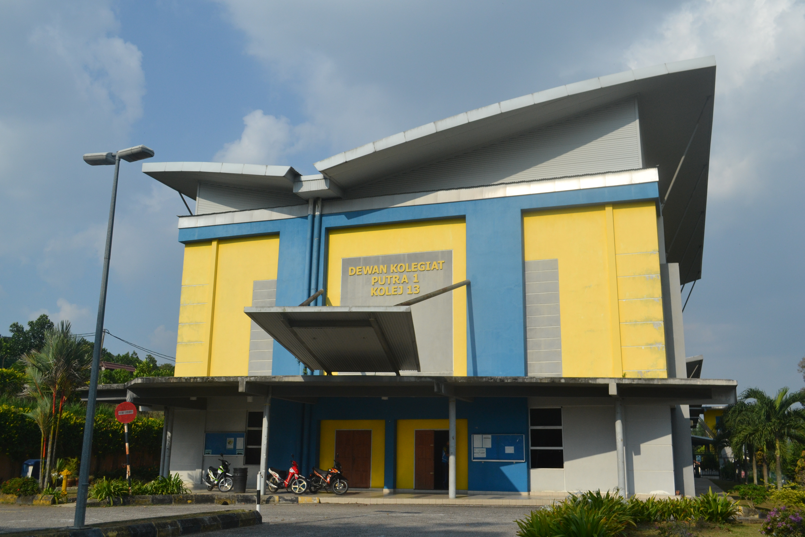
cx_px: 402
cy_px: 268
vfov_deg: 40.0
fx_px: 738
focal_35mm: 33
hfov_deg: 57.2
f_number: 7.1
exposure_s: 1/2000
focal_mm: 22
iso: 400
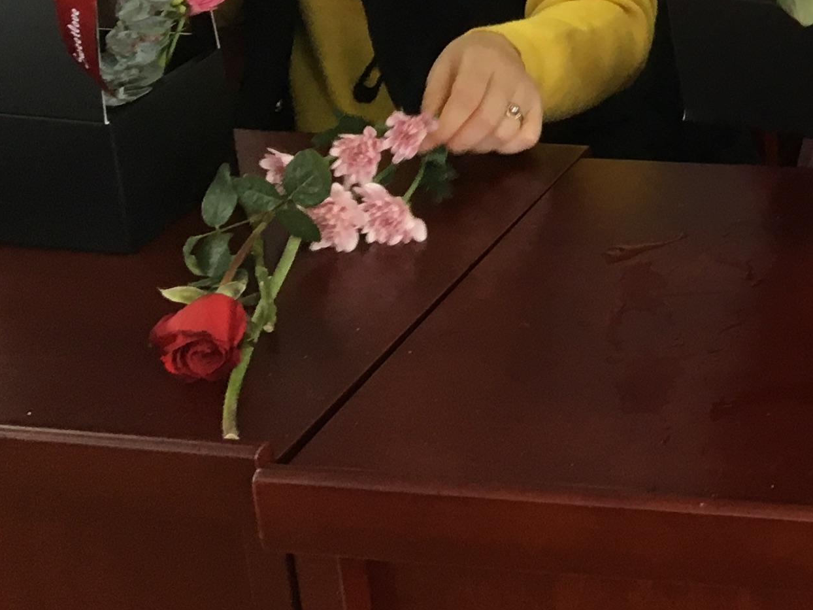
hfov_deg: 18.7
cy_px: -241
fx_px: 2208
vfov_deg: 14.8
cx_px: 1169
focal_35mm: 94
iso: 100
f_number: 2.2
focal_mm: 4.15
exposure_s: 1/33
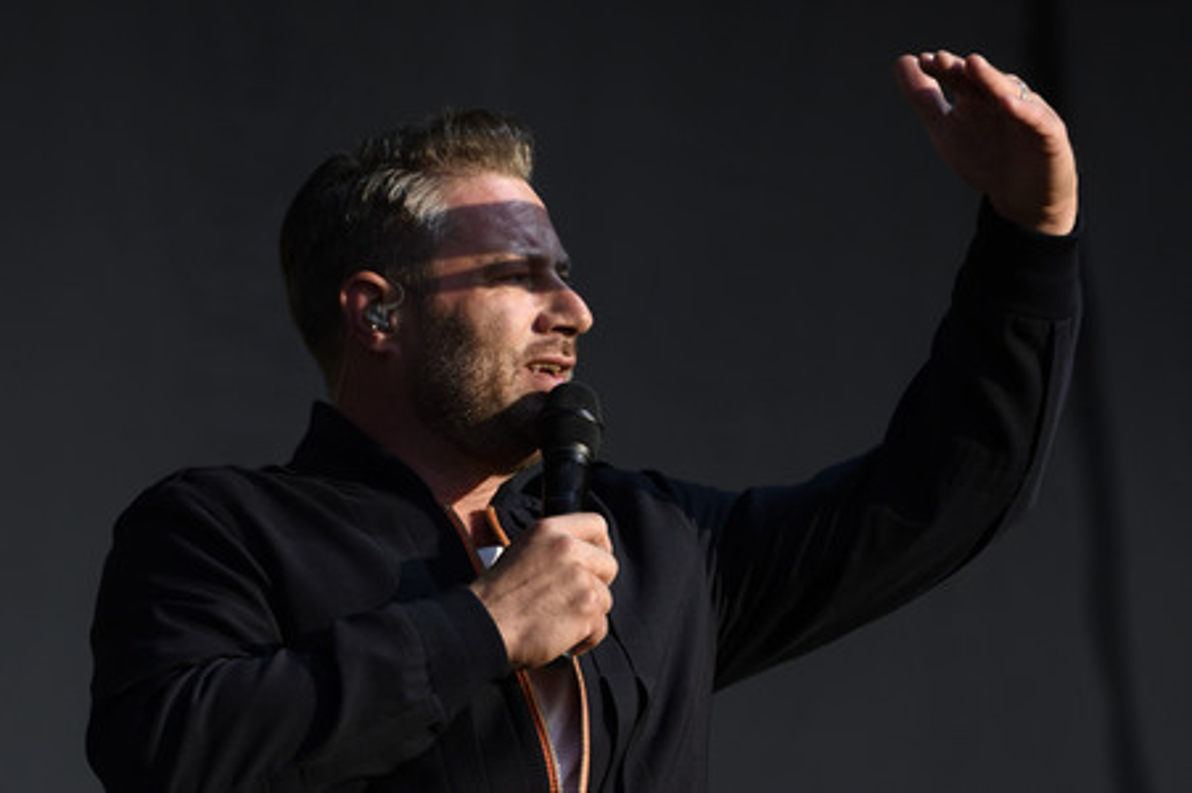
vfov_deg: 6.9
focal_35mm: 200
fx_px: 6617
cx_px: 596
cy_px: 396
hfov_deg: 10.3
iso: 500
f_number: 5
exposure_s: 1/2500
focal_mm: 200
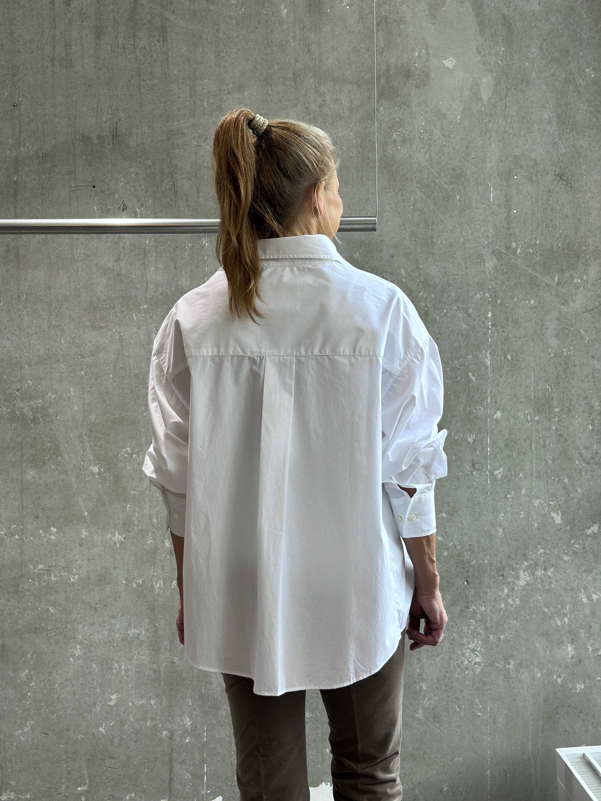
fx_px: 1111
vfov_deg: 39.7
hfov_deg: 30.3
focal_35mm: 48
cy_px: 400
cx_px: 300
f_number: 1.78
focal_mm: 6.86
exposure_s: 1/121
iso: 100
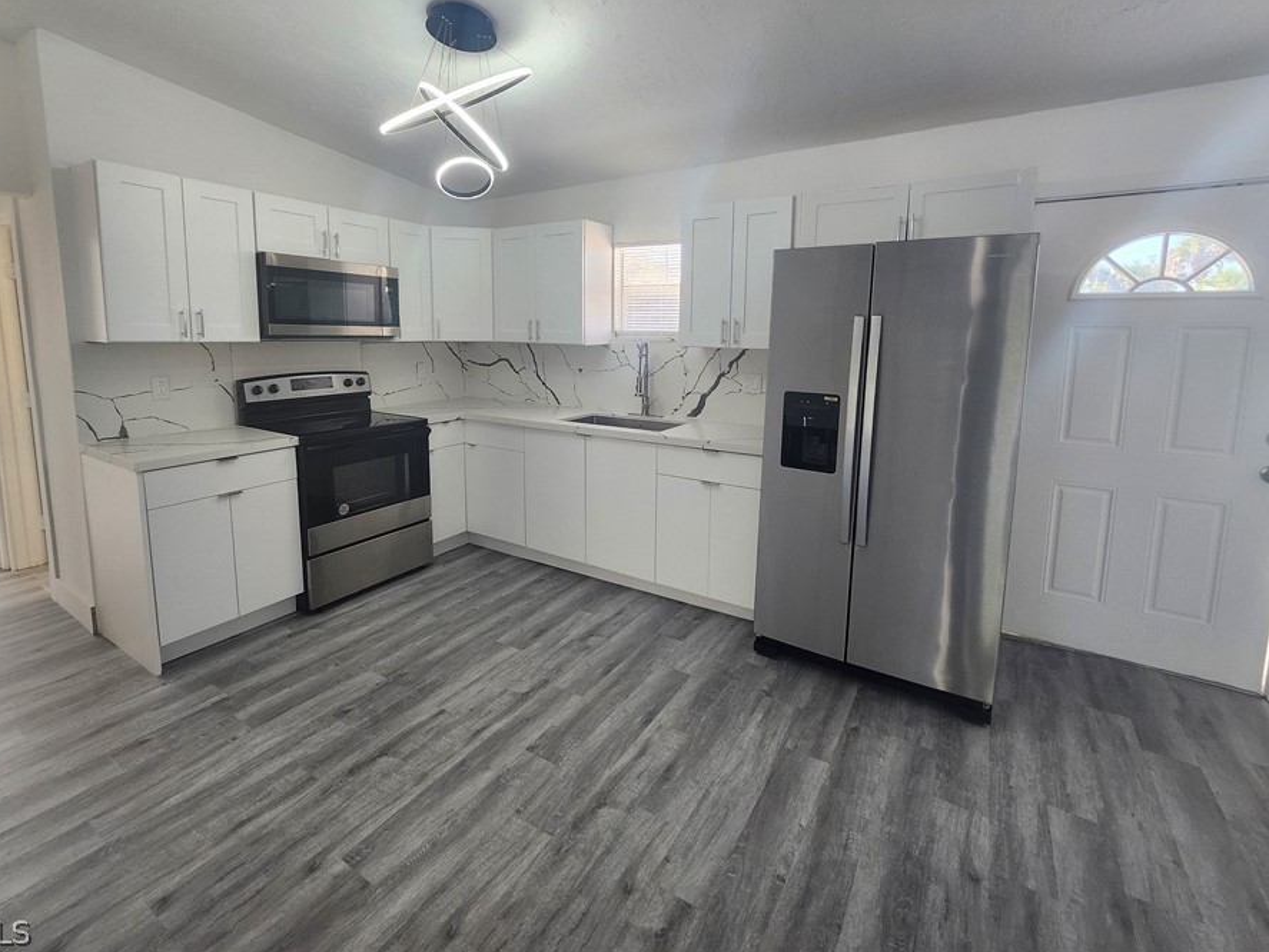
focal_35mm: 15
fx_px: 550
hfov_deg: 98.1
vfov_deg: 81.3
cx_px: 628
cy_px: 407
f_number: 2.2
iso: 125
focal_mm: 1.74
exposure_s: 1/60
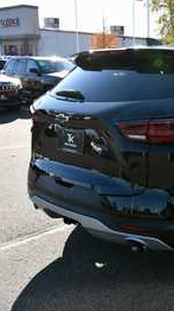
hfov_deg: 23.2
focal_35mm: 48
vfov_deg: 42.9
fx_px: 394
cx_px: 196
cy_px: 155
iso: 200
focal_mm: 20
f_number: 7.1
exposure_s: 1/250
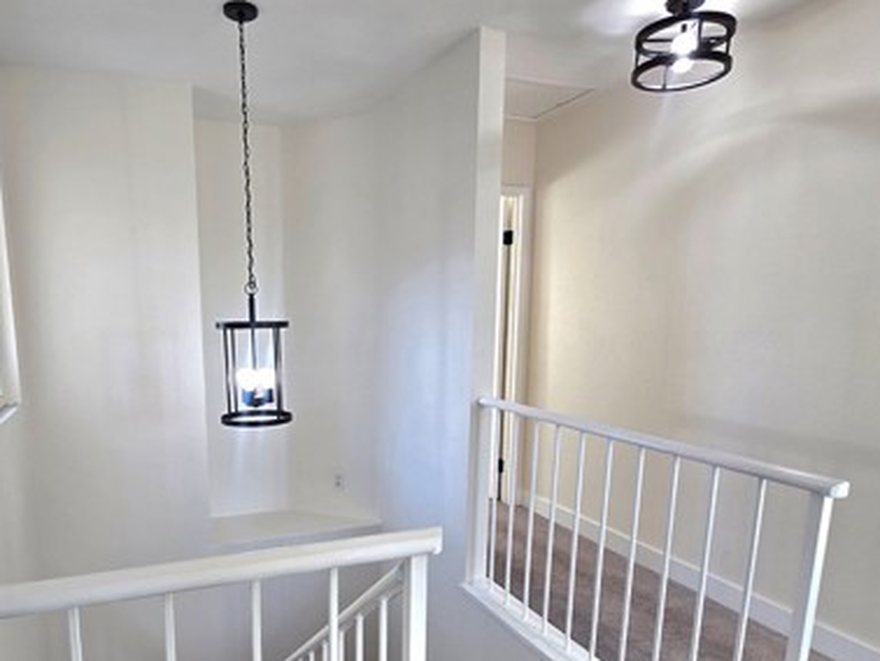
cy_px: 424
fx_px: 560
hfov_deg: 75.5
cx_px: 352
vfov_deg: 60.1
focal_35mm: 22
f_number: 2.2
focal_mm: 2.2
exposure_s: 1/60.2
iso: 64
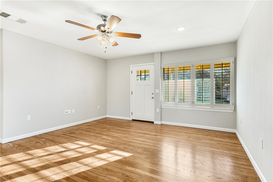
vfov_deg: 67.4
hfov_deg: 90.0
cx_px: 136
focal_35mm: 18
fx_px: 136
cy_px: 91
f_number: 5
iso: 200
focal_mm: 12
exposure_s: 1/10
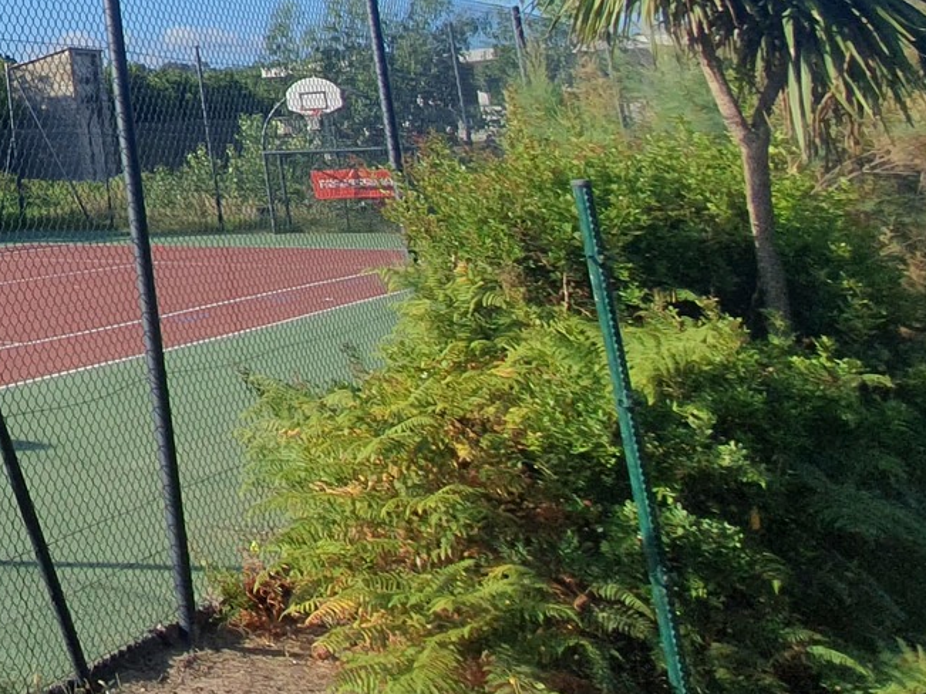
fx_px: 1230
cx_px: -474
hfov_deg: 27.6
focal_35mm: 46
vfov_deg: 29.1
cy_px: -31
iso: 50
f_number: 2.2
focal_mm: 1.8
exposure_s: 1/1044
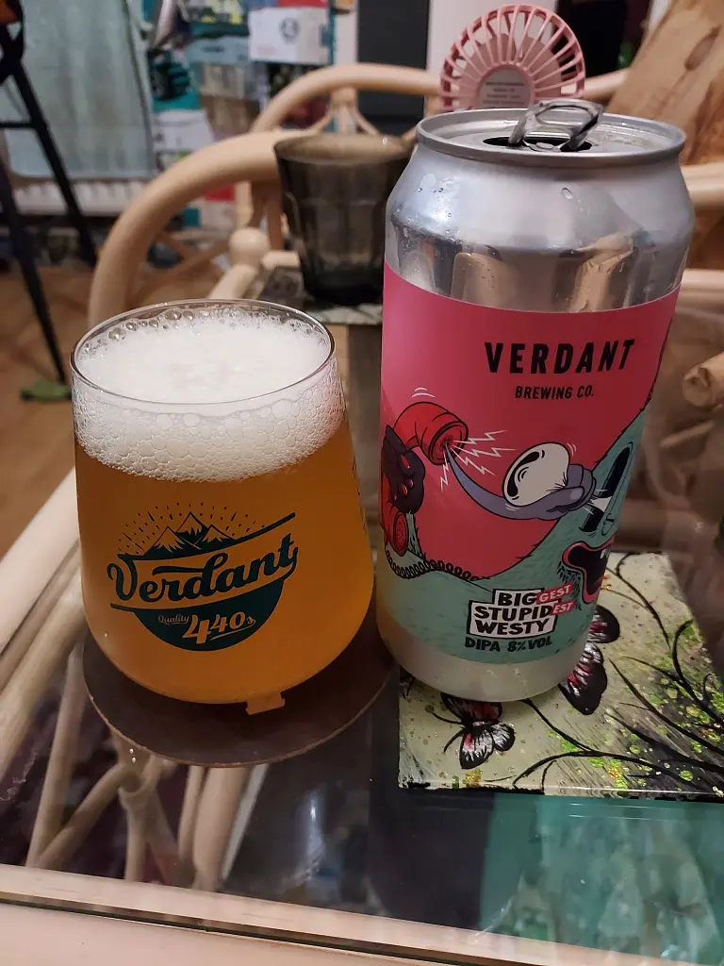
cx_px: 362
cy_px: 483
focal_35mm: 24
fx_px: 669
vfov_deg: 71.6
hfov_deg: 56.8
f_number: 1.8
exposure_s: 1/20
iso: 800
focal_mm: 4.6
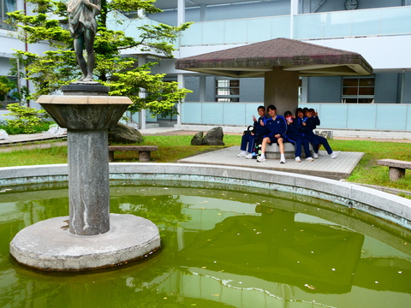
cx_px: 206
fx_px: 416
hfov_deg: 52.6
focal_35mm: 35
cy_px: 154
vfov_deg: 40.7
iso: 80
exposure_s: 1/80
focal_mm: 6.3
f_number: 4.5
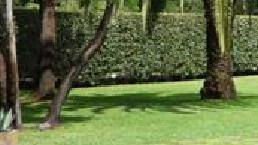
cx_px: 386
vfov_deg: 12.0
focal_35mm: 101
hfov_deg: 18.7
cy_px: 66
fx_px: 690
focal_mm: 4.4
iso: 100
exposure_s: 1/500
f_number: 3.5
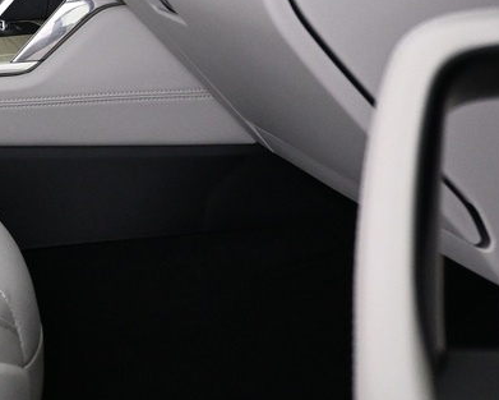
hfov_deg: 16.8
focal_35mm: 105
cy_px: -83
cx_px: -216
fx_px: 1551
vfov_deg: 14.2
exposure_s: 1/30
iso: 1100
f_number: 3.5
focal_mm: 18
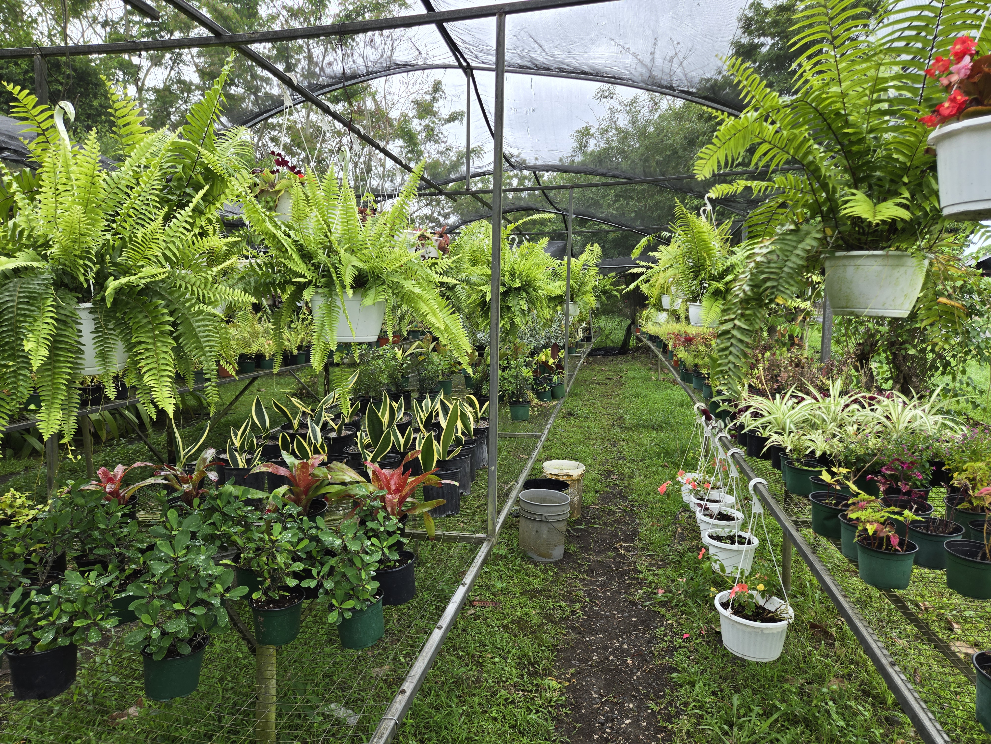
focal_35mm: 23
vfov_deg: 58.9
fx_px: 658
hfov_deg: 73.9
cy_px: 372
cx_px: 496
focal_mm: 5.4
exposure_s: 1/201
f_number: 1.8
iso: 25
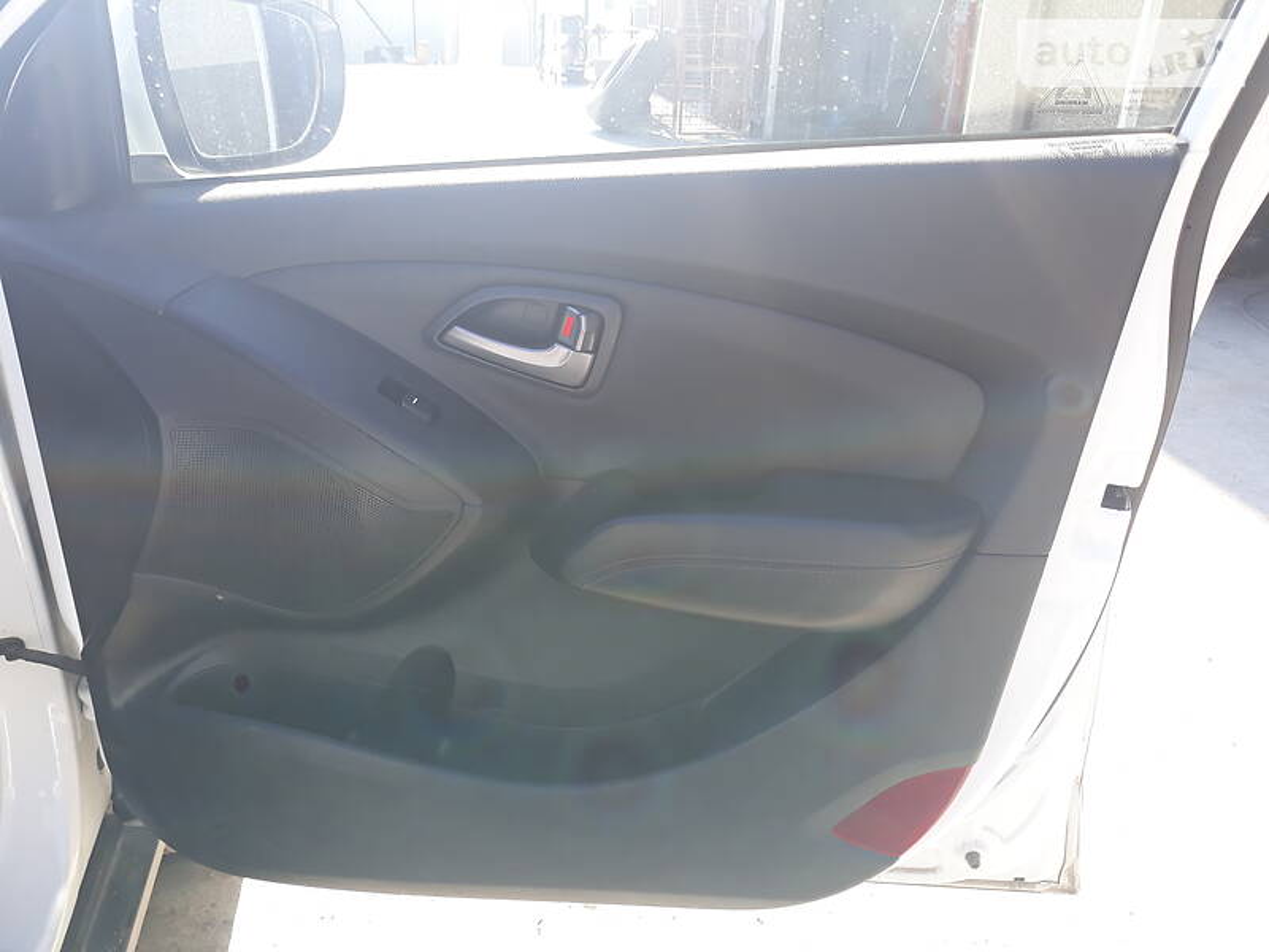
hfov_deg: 65.3
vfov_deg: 51.4
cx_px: 634
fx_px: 990
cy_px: 476
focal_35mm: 27
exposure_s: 1/240
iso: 40
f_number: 1.7
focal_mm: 3.7
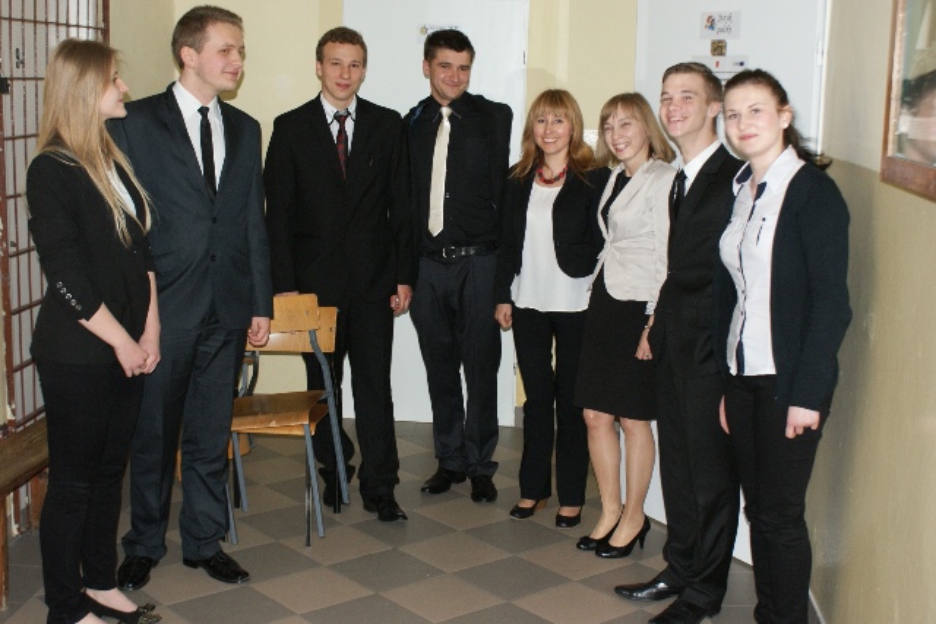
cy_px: 312
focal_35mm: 45
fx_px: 1170
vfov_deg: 29.9
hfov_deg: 43.6
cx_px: 468
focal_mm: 30
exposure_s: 1/60
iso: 400
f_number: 5
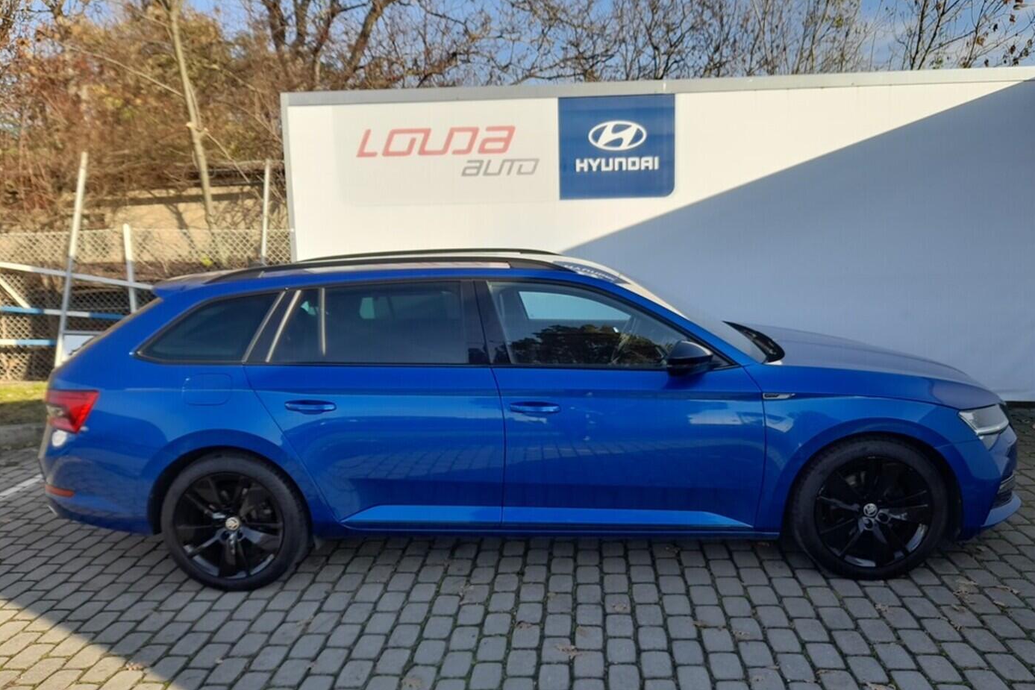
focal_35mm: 27
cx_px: 535
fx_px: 776
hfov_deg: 67.4
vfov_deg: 47.9
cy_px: 318
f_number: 2
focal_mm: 4.6
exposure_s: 1/342
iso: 20
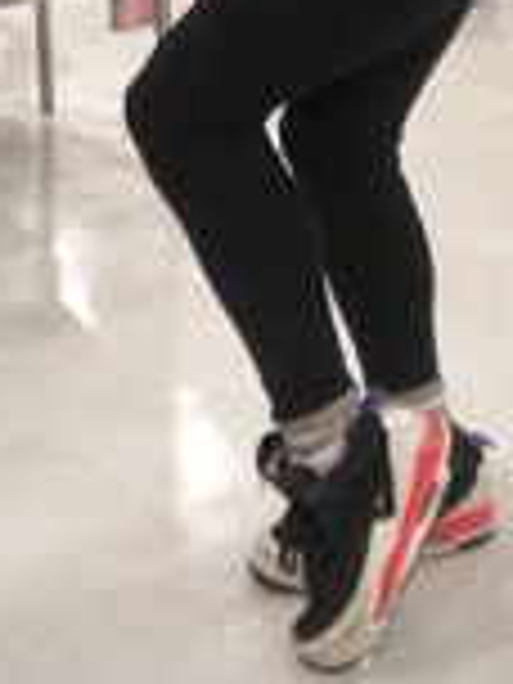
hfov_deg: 16.1
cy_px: -202
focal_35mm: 92
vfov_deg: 19.6
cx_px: 288
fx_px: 1818
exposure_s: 1/40.2
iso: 400
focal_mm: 6.3
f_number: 3.1
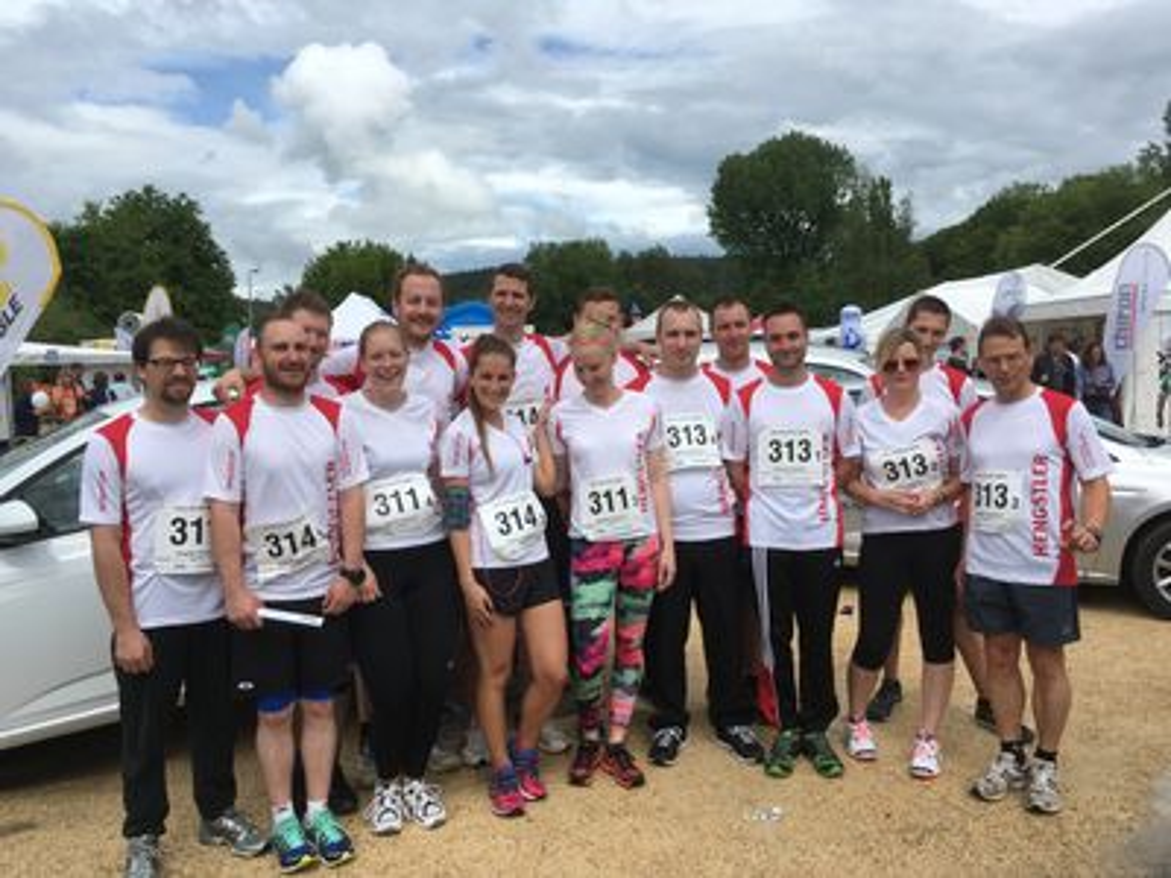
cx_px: 586
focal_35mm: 29
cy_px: 439
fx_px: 981
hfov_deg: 61.7
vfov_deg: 48.2
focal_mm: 4.15
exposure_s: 1/1876
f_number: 2.2
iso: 25
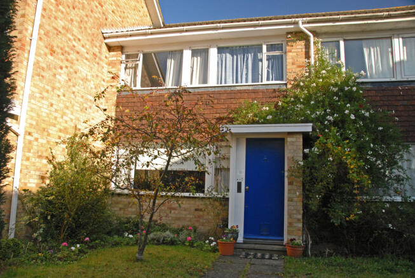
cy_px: 139
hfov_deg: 67.3
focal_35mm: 27
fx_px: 312
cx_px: 208
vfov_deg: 48.0
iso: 250
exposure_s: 1/90
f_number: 8
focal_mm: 18
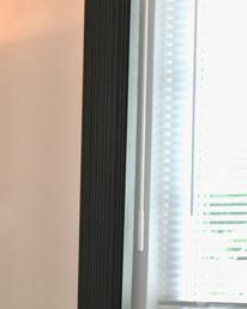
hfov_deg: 6.0
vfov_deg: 8.3
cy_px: 404
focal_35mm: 231
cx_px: -588
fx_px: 2113
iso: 1000
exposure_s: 1/30
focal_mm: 31
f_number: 10
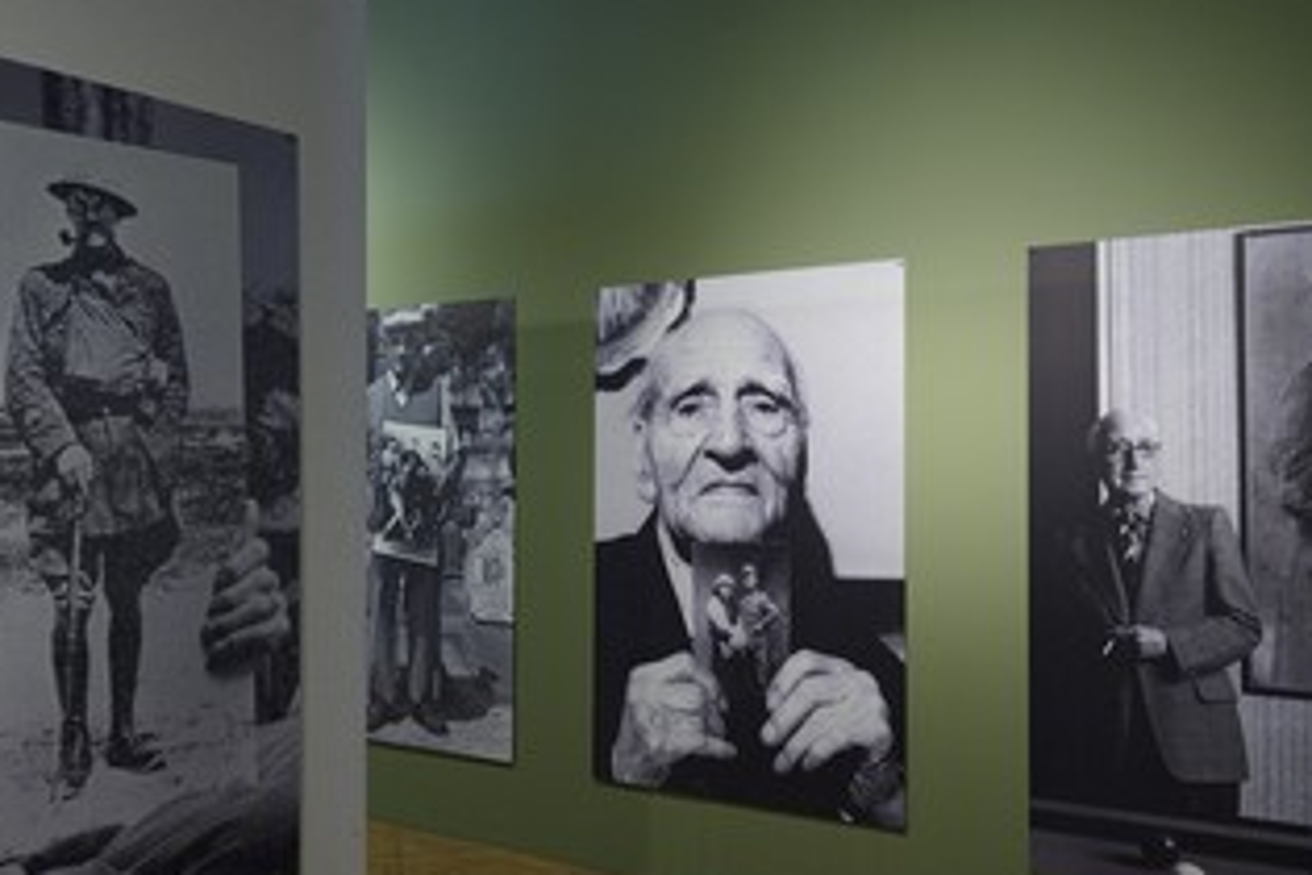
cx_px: 646
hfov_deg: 58.7
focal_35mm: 32
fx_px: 1166
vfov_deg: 41.1
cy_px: 488
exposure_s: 1/50
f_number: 3.2
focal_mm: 24
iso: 1600
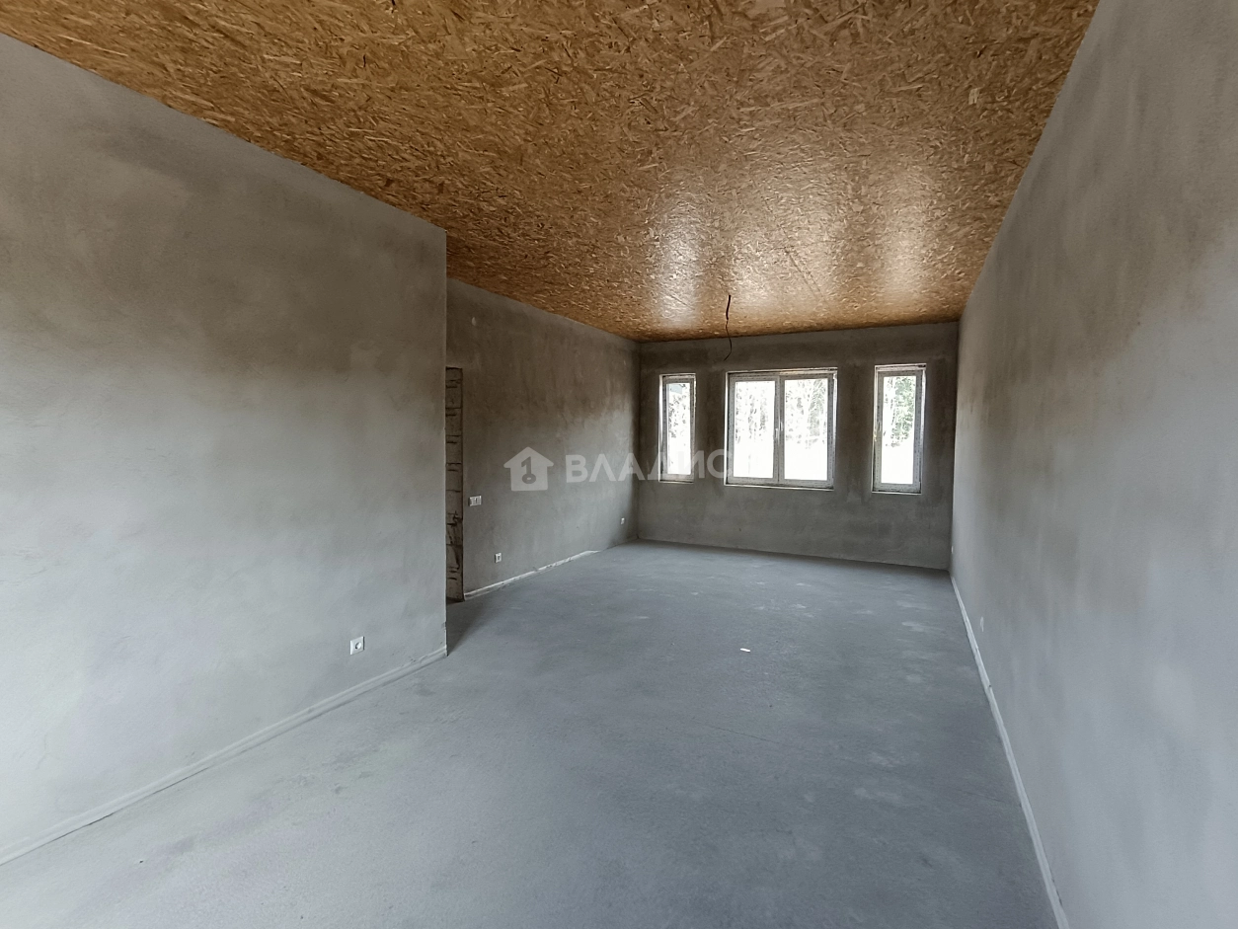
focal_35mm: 16
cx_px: 619
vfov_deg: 78.1
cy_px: 464
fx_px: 572
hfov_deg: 94.5
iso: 182
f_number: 2.2
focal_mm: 1.66
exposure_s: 1/100
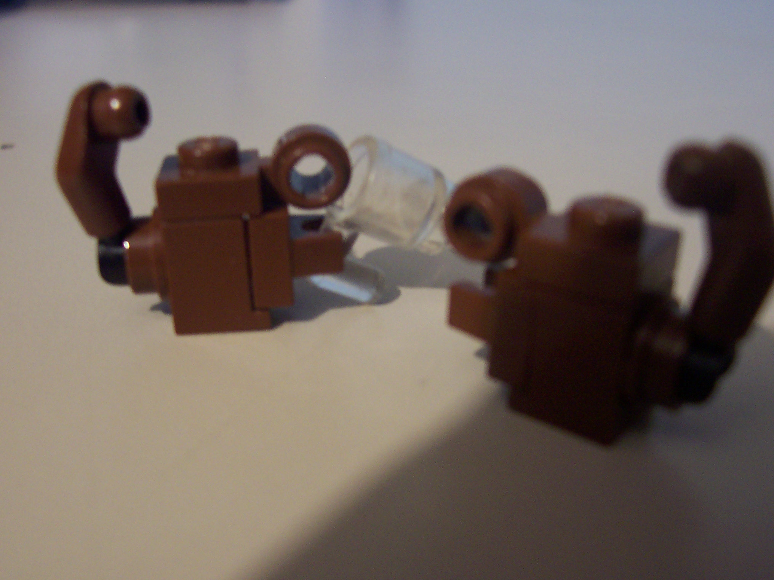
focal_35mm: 37
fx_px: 827
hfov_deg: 50.1
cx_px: 387
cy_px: 290
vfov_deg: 38.7
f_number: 2.8
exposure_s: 1/8
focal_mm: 5.6
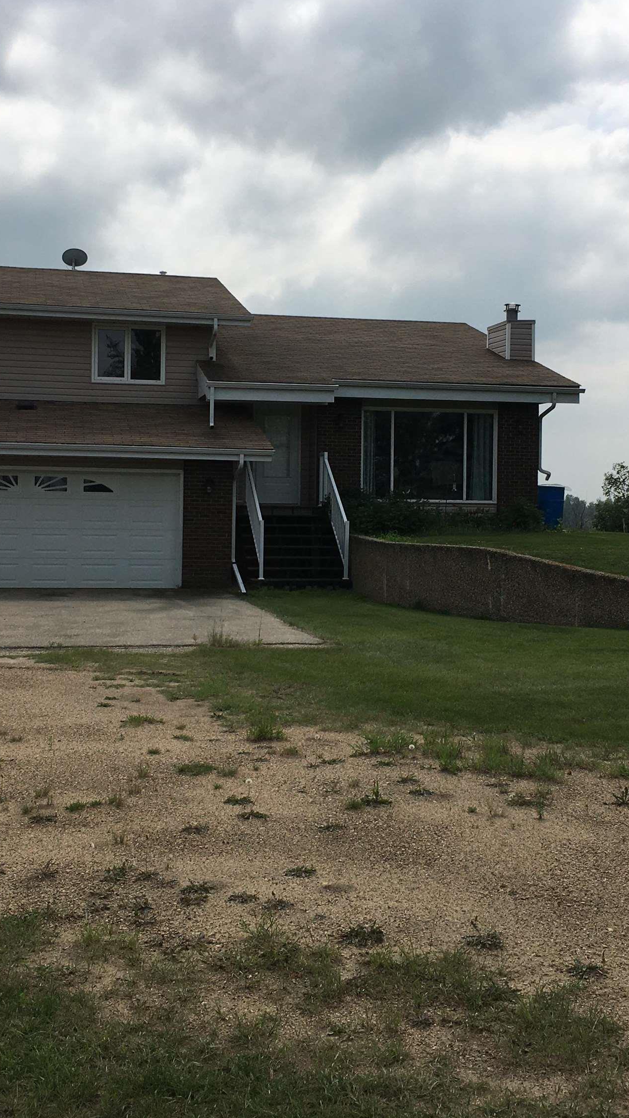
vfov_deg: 47.4
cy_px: 551
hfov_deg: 27.7
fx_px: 1275
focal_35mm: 43
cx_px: 302
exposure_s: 1/3205
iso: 25
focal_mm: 4.15
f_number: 2.2
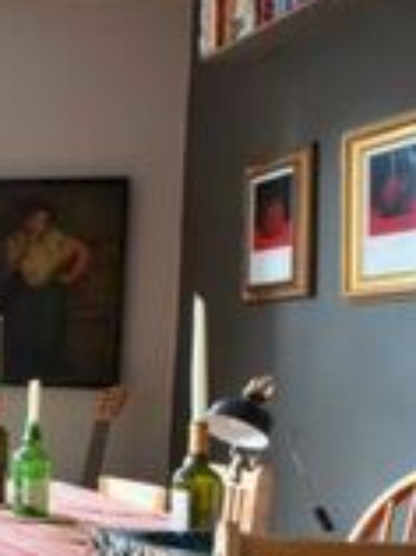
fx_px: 1028
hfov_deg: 13.1
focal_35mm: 64
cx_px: -702
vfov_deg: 30.0
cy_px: 382
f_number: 8
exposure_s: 1/6
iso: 800
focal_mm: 10
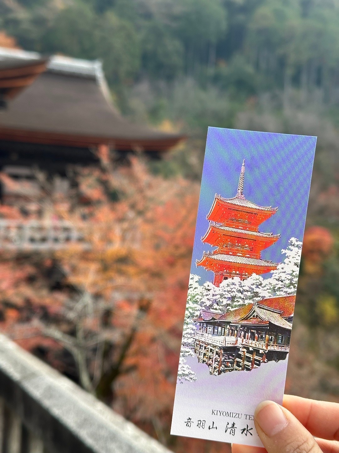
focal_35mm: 48
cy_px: 226
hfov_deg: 30.3
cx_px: 170
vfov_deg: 39.7
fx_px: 627
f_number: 1.78
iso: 64
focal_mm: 6.86
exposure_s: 1/779
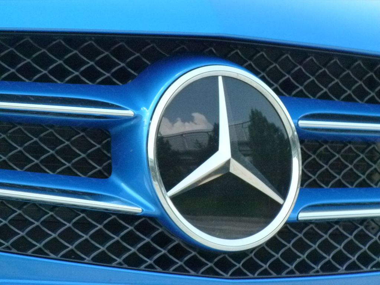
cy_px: 142
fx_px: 5983
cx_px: 190
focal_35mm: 545
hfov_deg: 3.6
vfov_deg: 2.7
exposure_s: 1/500
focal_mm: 98.1
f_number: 4.8
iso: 640
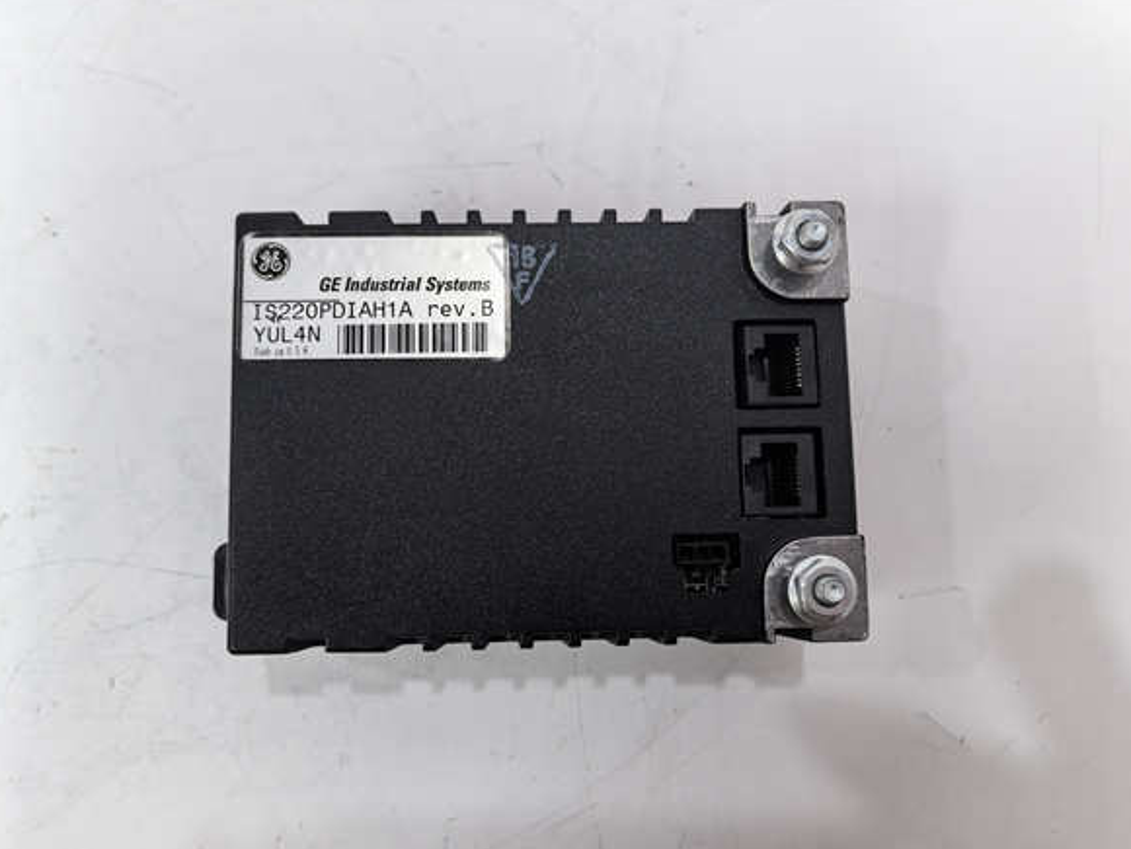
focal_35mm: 30
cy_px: 429
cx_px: 560
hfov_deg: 60.0
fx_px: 980
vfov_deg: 46.8
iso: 200
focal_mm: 5.75
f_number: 2
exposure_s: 1/100
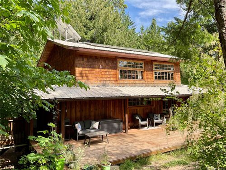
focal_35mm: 29
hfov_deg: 61.7
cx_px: 113
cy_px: 85
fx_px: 189
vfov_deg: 48.2
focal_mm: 3
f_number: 1.8
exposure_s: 1/739
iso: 16
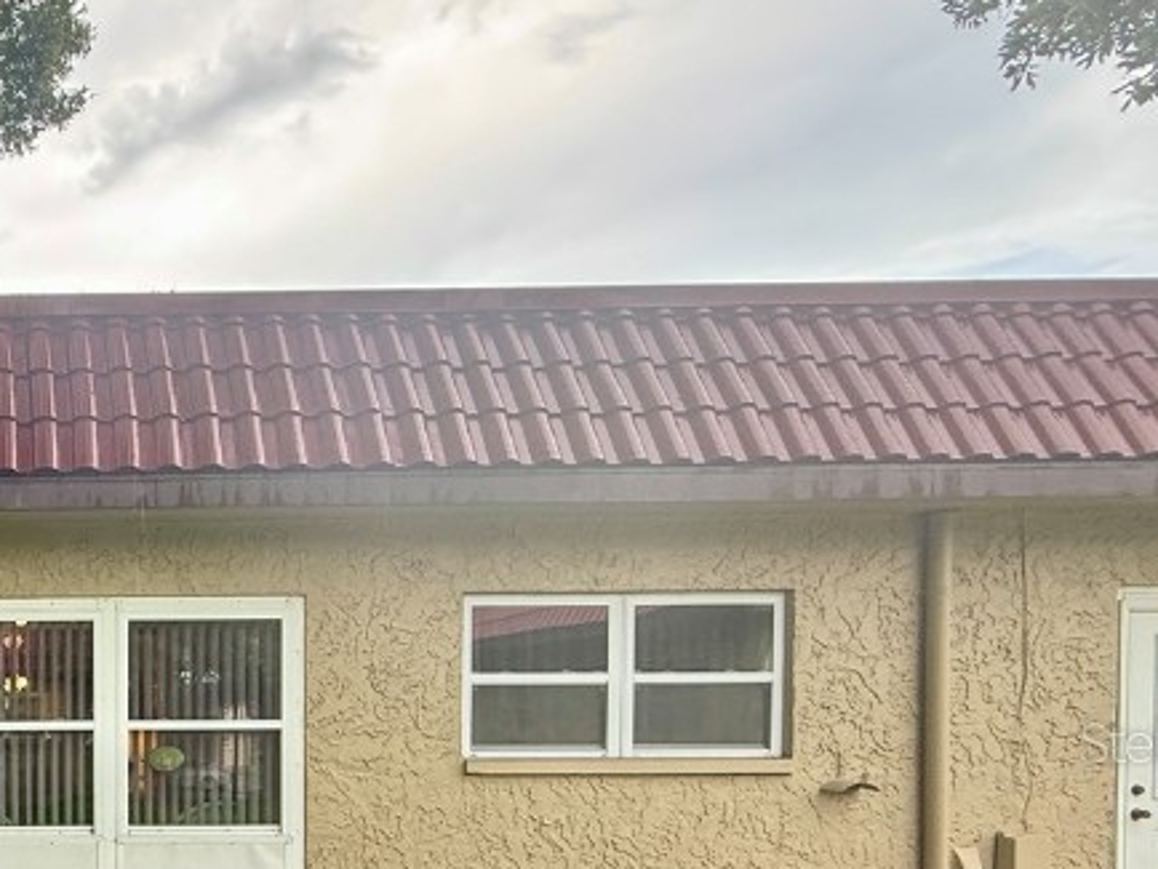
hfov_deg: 45.4
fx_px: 1105
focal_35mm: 33
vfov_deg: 40.5
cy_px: 741
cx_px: -35
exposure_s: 1/99
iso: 100
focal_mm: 2.22
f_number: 2.2
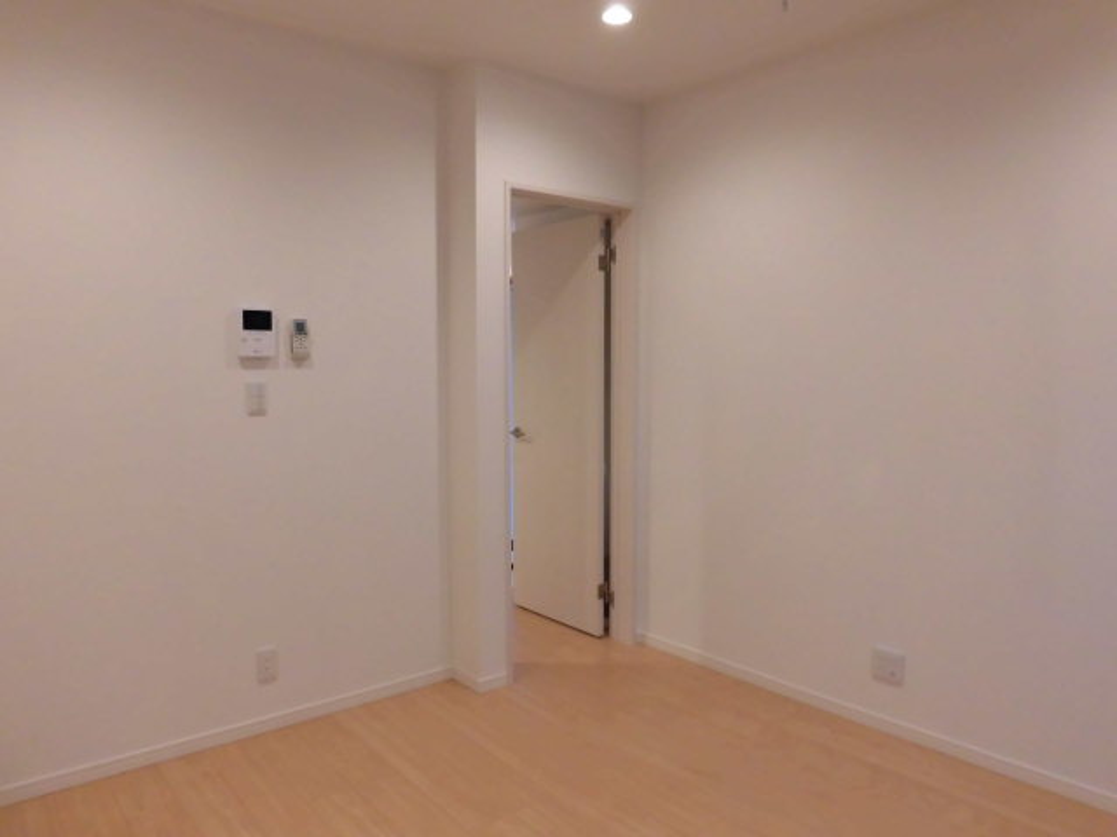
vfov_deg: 56.8
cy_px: 418
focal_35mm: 24
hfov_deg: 71.6
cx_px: 558
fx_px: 774
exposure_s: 1/40
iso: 320
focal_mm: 4.3
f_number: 3.1
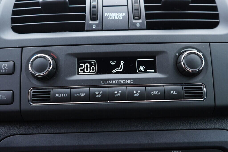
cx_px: 114
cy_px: 76
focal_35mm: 36
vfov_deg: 36.9
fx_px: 228
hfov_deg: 53.1
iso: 320
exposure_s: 1/40
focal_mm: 24
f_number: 2.8
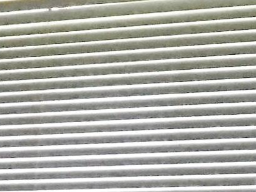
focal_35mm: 212
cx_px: -382
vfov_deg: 6.5
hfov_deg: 8.4
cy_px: 531
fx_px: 1569
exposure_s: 1/4
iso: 50
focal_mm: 4.15
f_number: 2.2
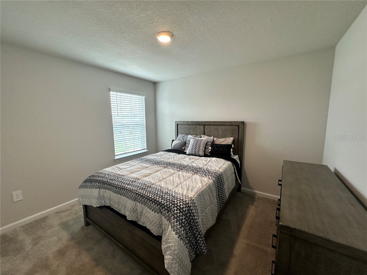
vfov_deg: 85.7
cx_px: 184
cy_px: 138
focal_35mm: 14
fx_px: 148
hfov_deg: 102.1
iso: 100
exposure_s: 1/120
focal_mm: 2.22
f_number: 2.2
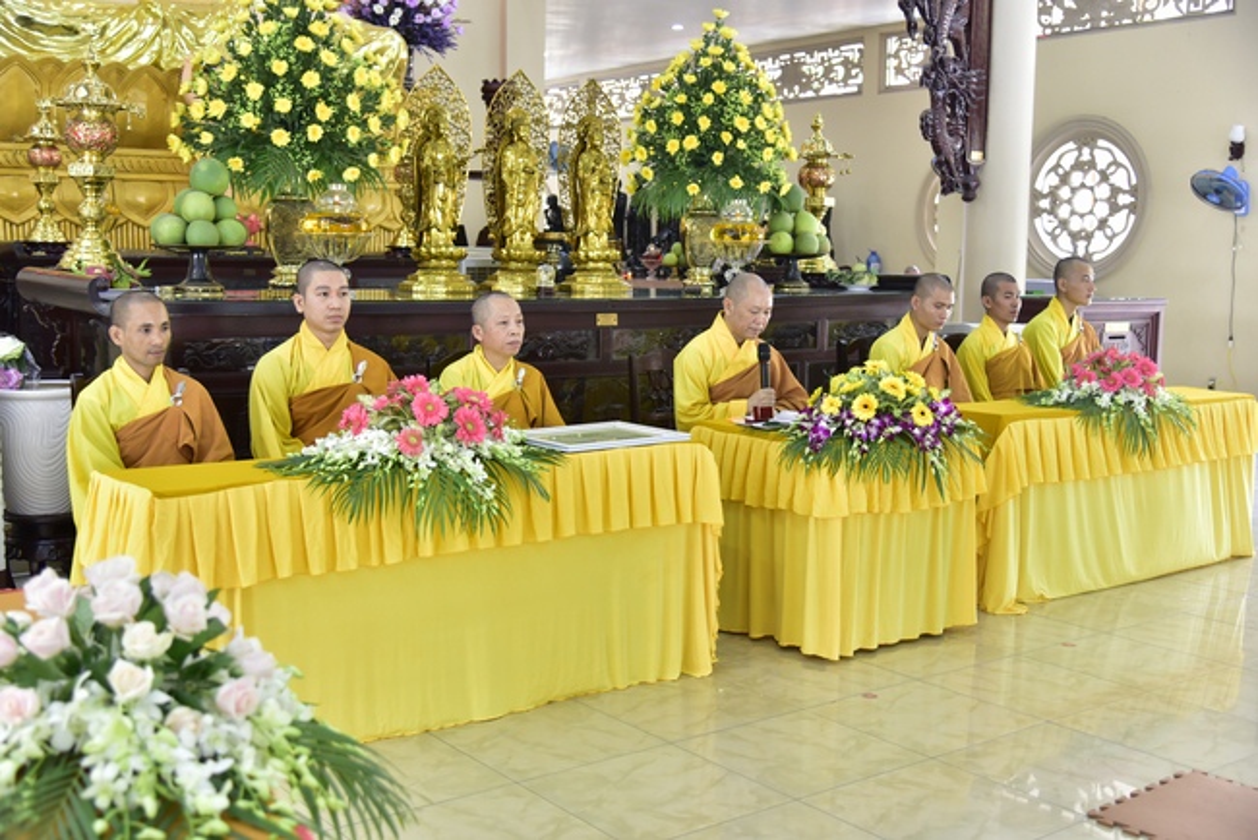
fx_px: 1328
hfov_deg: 50.7
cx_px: 629
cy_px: 420
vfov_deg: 35.1
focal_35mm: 38
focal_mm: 38
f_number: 4
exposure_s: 1/50
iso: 800
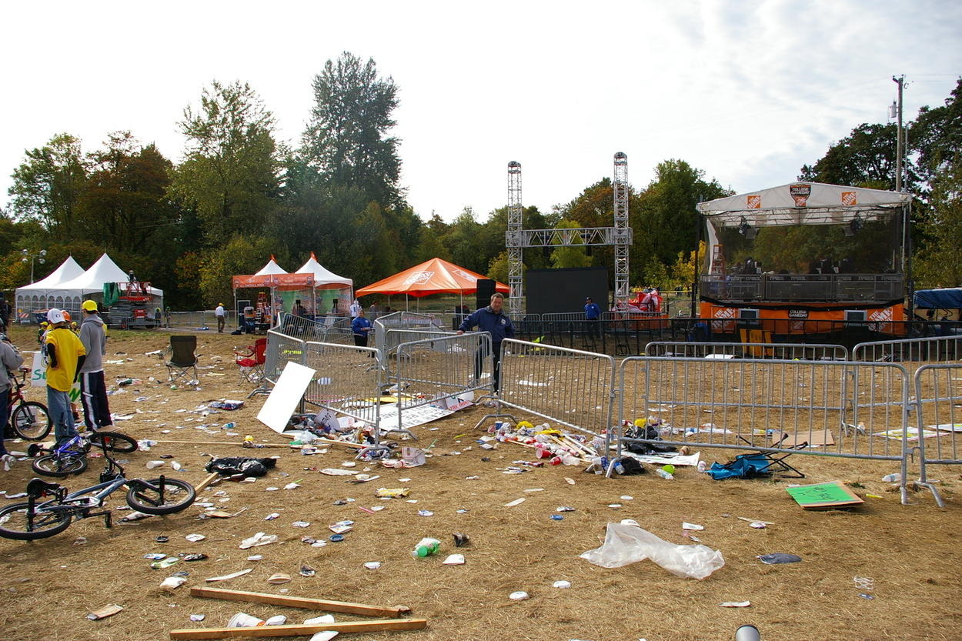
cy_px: 320
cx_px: 481
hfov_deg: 67.4
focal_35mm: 27
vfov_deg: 47.9
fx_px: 721
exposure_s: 1/180
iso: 200
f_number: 11
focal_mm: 18
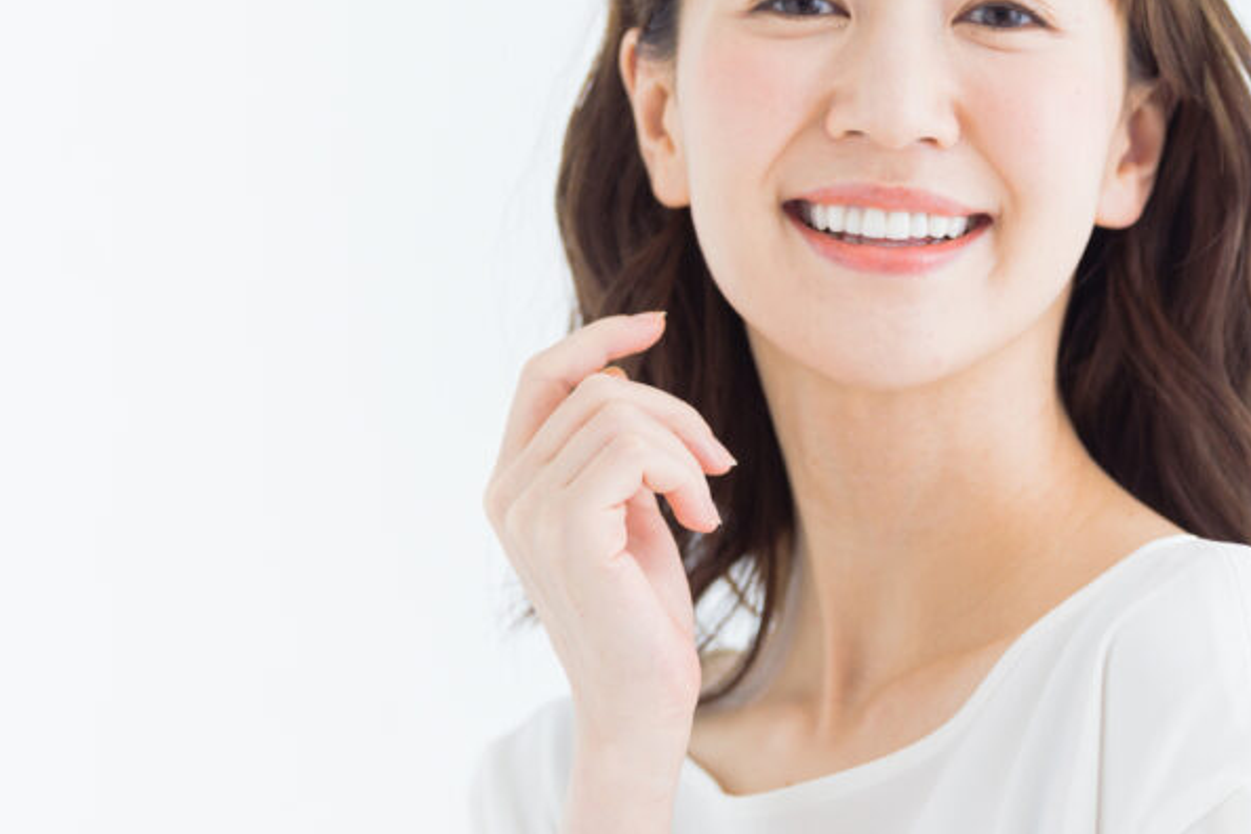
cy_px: 314
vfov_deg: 7.2
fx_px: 6671
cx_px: 1156
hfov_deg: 10.6
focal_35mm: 192
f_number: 2.8
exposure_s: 1/250
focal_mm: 95
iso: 500
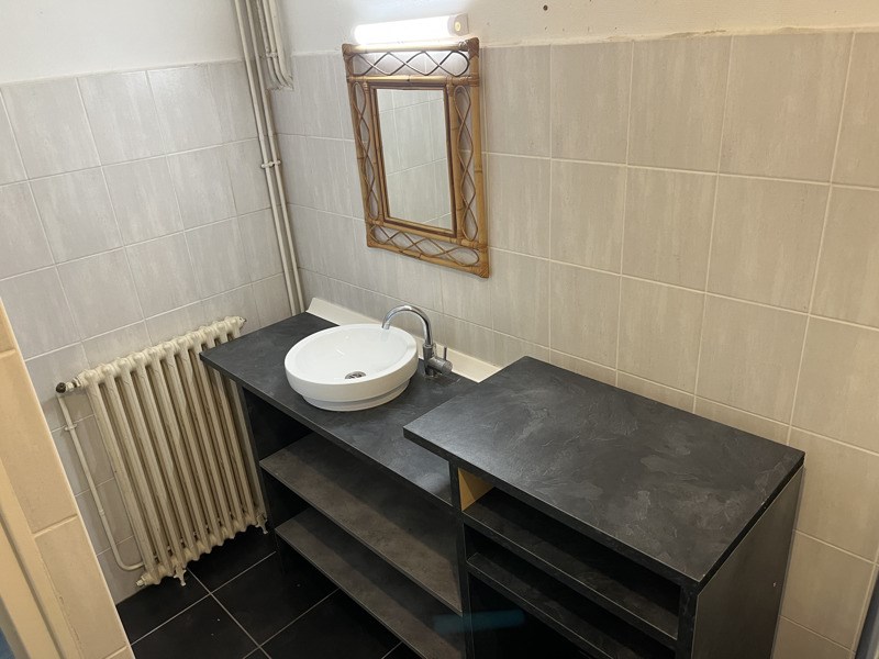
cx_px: 440
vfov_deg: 53.1
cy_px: 330
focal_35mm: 26
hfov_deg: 67.3
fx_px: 660
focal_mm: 5.1
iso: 160
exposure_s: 1/50
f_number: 1.6
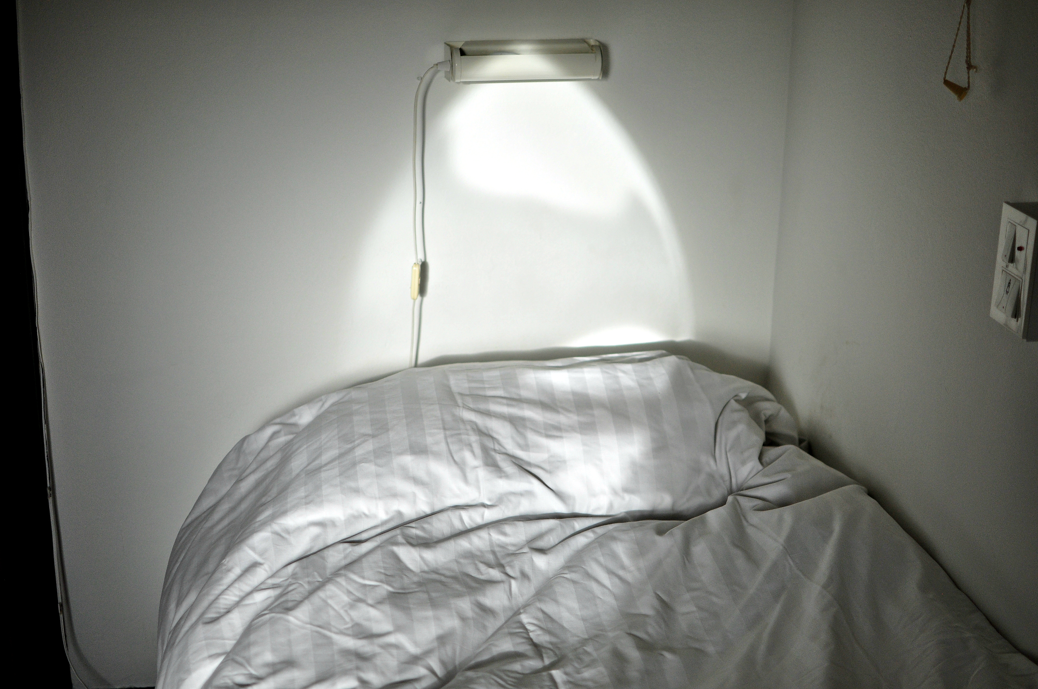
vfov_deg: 25.7
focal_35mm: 52
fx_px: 1512
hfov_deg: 37.9
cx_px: 519
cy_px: 344
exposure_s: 1/4000
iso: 400
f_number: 2
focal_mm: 35
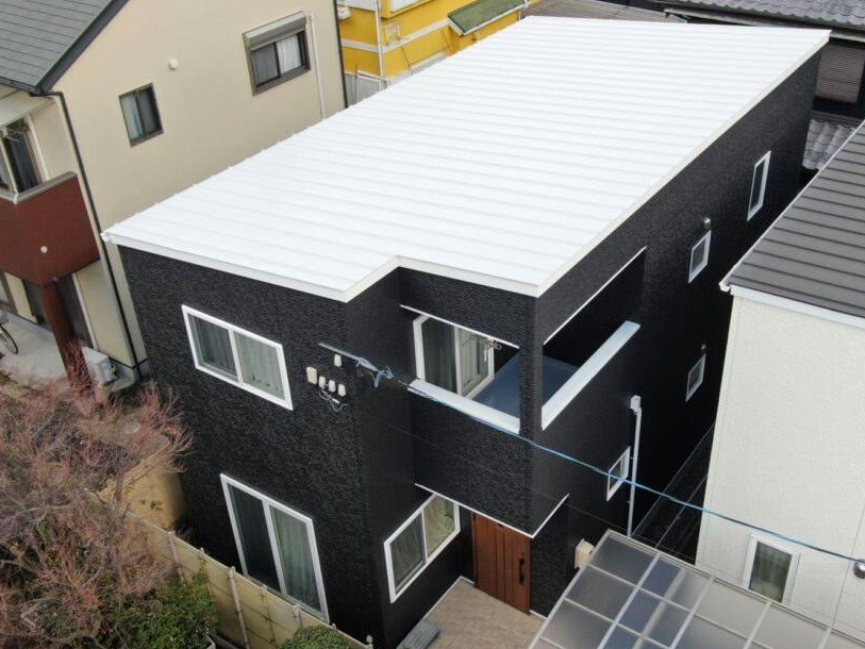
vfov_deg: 35.1
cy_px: 356
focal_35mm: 41
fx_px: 1025
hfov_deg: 45.7
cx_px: 475
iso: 100
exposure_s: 1/240
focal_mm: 5.82
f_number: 3.2
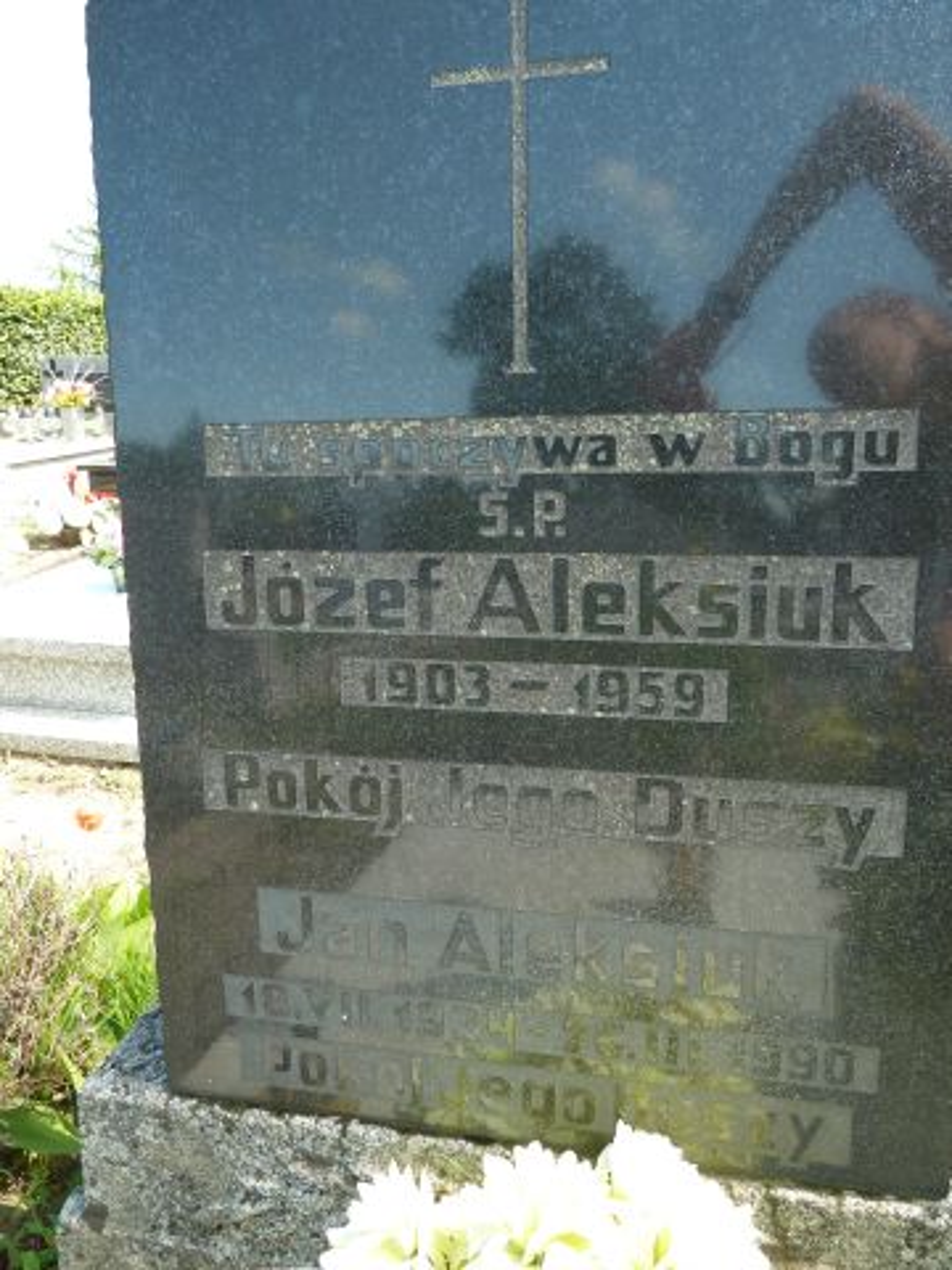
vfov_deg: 69.4
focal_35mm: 25
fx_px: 917
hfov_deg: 54.9
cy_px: 635
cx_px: 476
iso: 80
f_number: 3.3
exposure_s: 1/100
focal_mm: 4.1
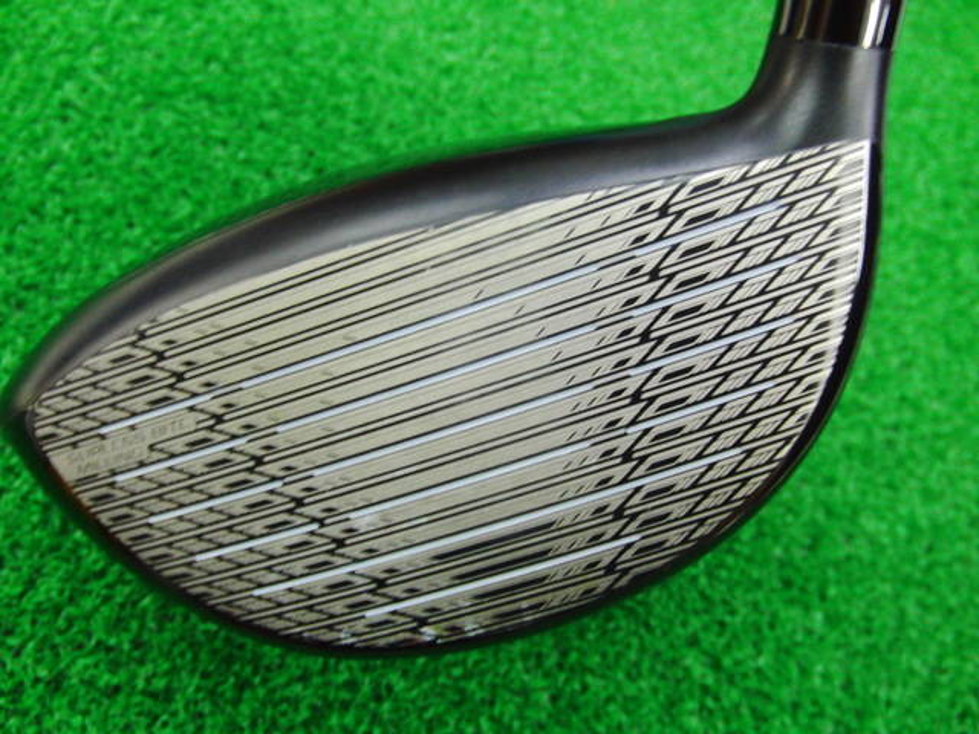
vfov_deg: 38.7
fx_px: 1046
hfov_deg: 50.1
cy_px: 367
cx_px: 490
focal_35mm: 37
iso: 400
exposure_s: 1/20
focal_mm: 6.42
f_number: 3.6
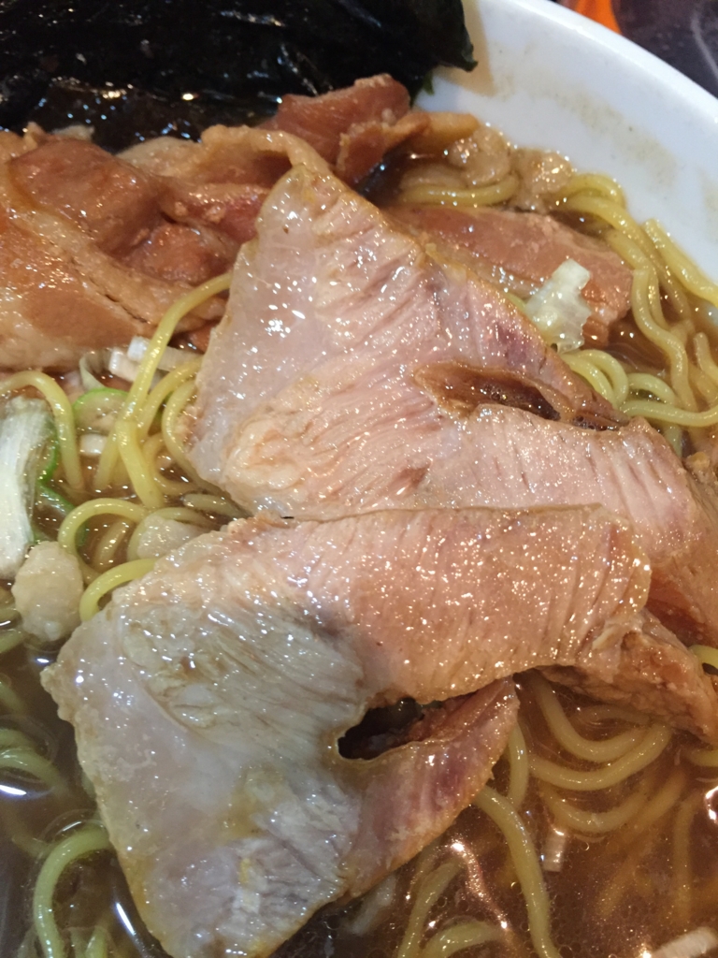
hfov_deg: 48.2
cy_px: 479
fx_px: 802
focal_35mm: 29
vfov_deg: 61.7
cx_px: 359
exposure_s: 1/20
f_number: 2.2
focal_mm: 4.15
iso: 250
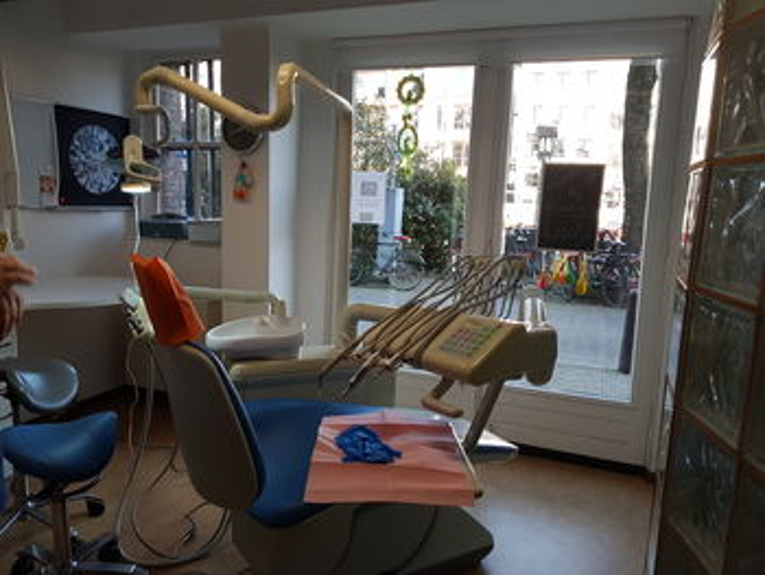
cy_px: 288
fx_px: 575
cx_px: 382
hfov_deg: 67.3
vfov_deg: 53.1
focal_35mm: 26
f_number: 1.7
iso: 80
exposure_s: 1/100
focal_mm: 4.2
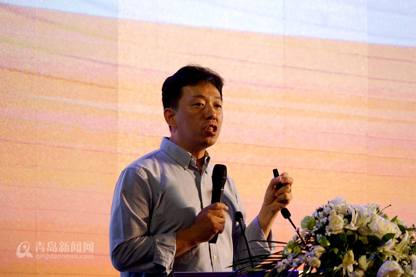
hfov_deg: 8.6
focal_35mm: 240
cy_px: 138
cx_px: 208
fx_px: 2773
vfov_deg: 5.7
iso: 4000
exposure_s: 1/500
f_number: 6.3
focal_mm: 240
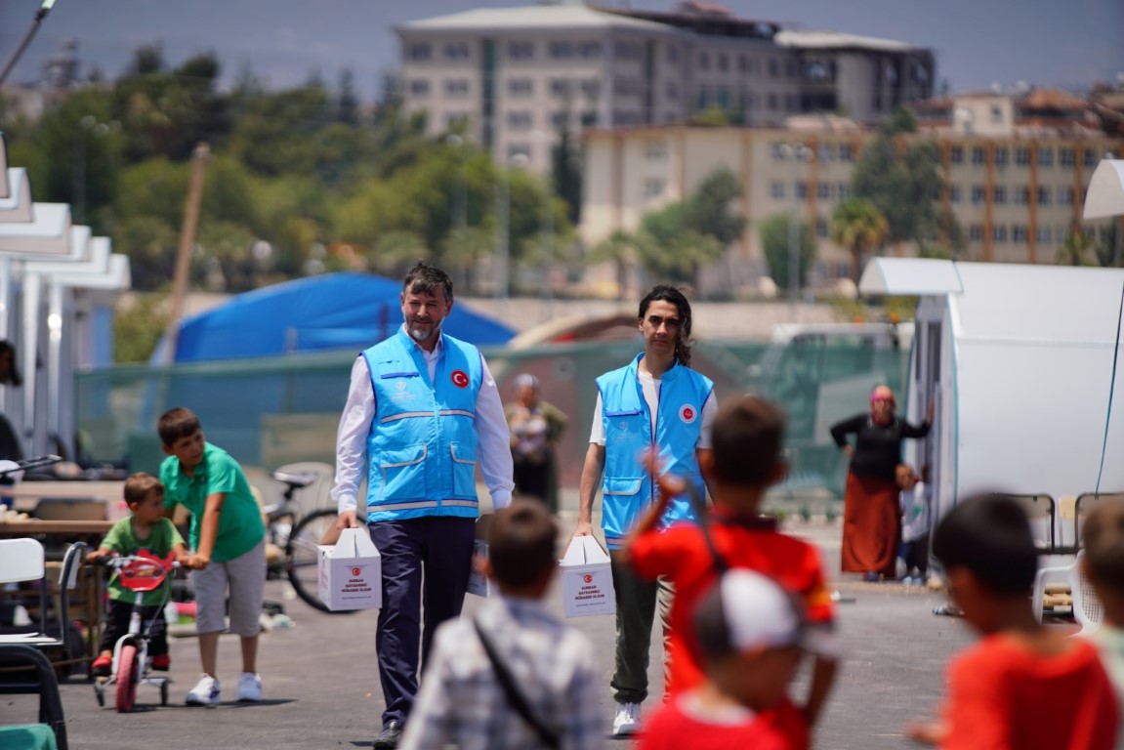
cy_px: 375
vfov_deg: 6.9
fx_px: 6246
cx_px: 562
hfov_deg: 10.3
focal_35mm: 200
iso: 100
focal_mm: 200
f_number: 2.8
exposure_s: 1/4000
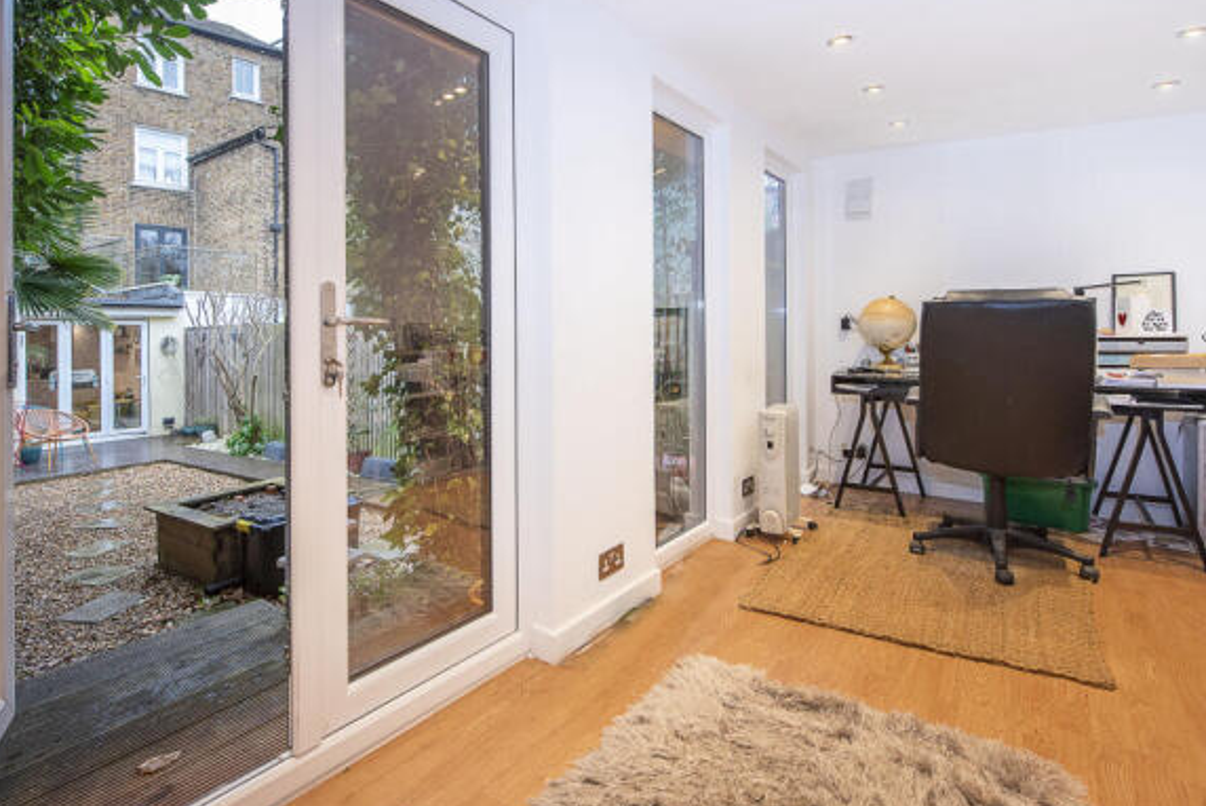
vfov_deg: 73.8
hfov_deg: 96.2
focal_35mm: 16
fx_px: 536
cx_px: 529
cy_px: 381
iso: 500
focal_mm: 14
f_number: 5.6
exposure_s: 1/50
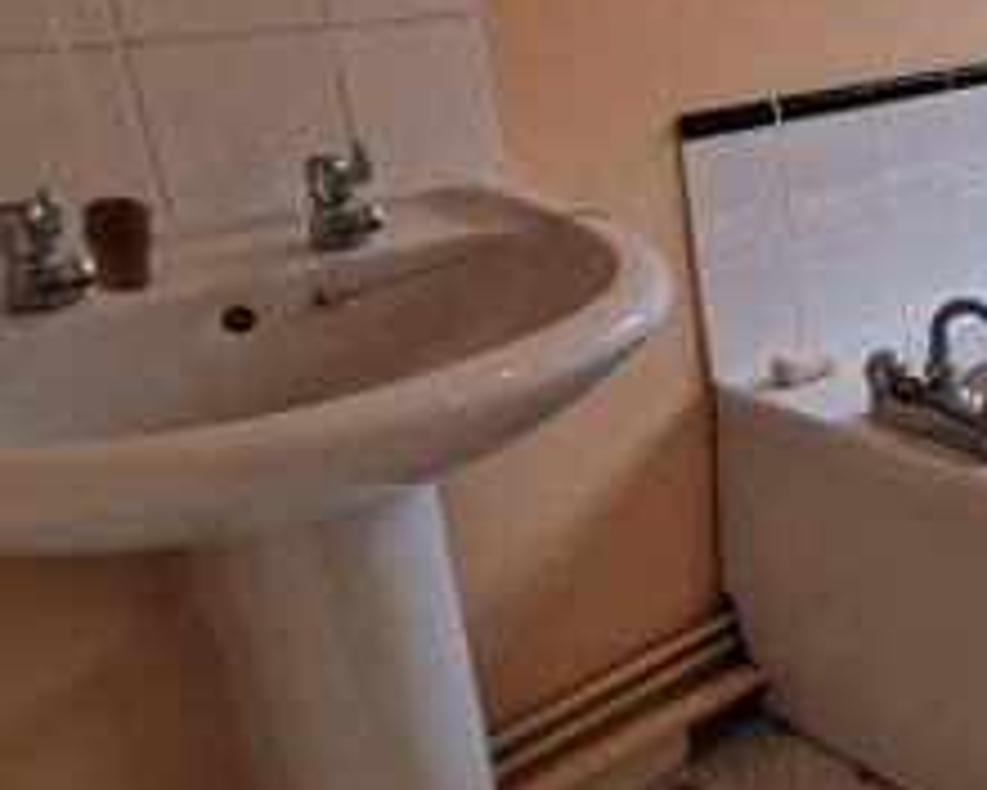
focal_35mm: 44
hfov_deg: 33.6
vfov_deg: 33.9
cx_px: 1200
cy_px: 281
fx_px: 1285
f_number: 2.2
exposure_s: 1/100
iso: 125
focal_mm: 2.26
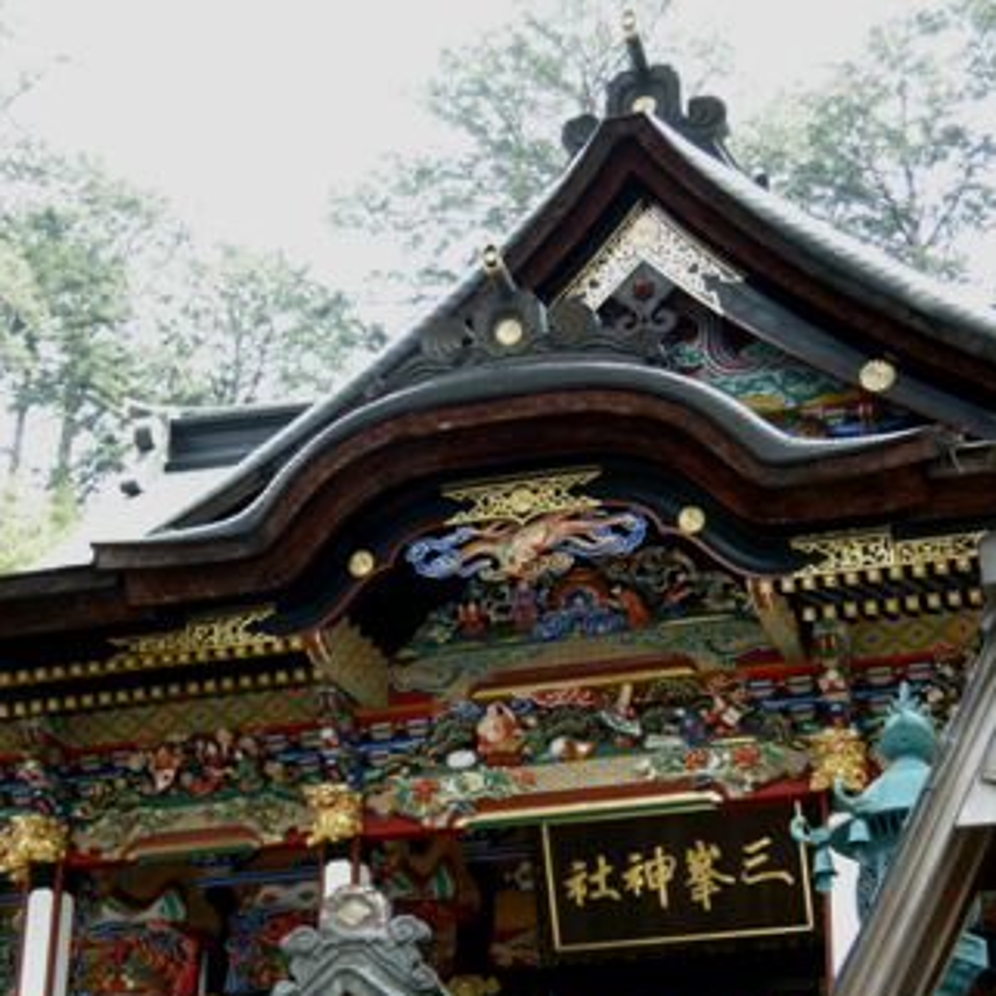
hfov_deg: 23.4
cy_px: 692
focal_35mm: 74
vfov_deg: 23.2
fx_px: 2409
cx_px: 512
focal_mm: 12.9
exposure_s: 1/125
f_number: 3.5
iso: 295
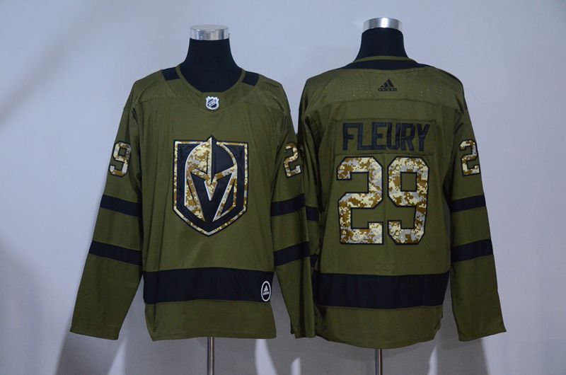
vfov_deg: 22.5
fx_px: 941
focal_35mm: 60
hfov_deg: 33.5
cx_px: 283
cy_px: 188
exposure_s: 1/60
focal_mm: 40
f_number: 4.5
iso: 4000
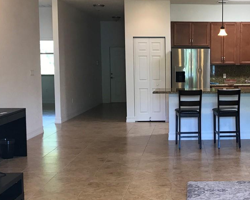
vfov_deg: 26.2
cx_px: 203
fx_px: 429
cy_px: 105
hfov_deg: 31.6
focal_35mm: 58
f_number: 1.8
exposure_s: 1/24
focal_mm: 3.99
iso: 32
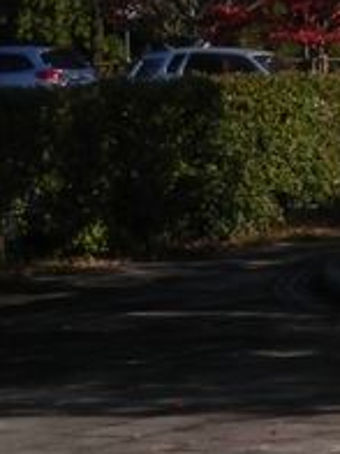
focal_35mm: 269
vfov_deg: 7.1
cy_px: -394
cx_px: 655
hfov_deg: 5.4
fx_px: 3523
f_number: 4.4
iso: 80
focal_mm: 11.9
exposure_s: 1/800
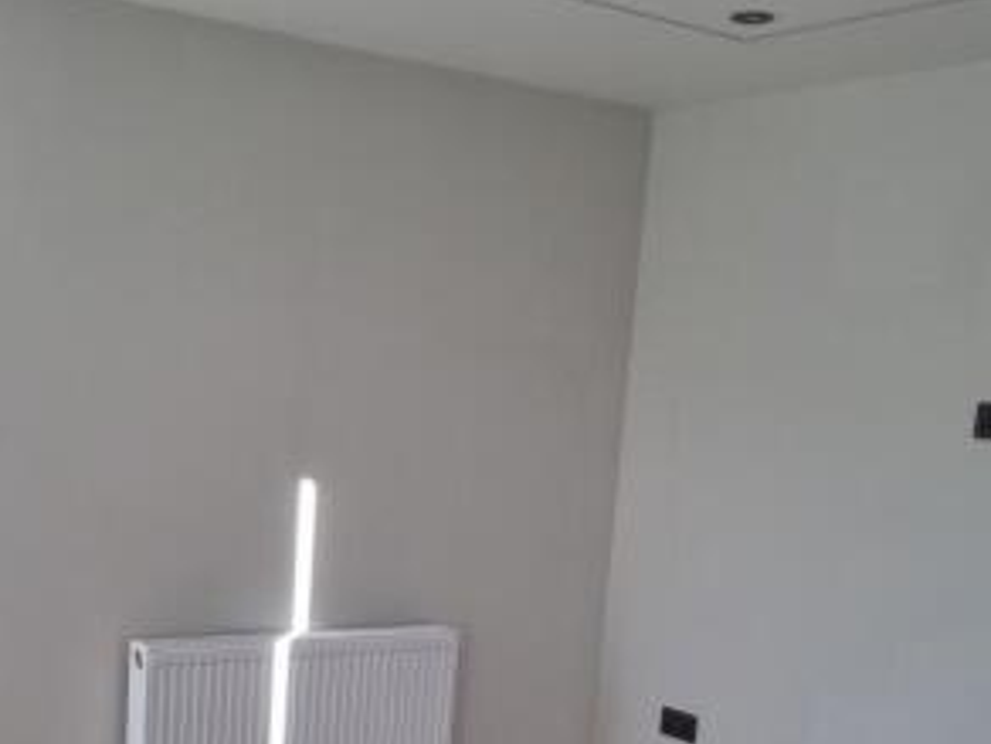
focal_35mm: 52
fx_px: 1489
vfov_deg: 27.0
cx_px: 378
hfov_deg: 36.6
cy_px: 678
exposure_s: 1/219
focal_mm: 5.4
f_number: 1.8
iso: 50
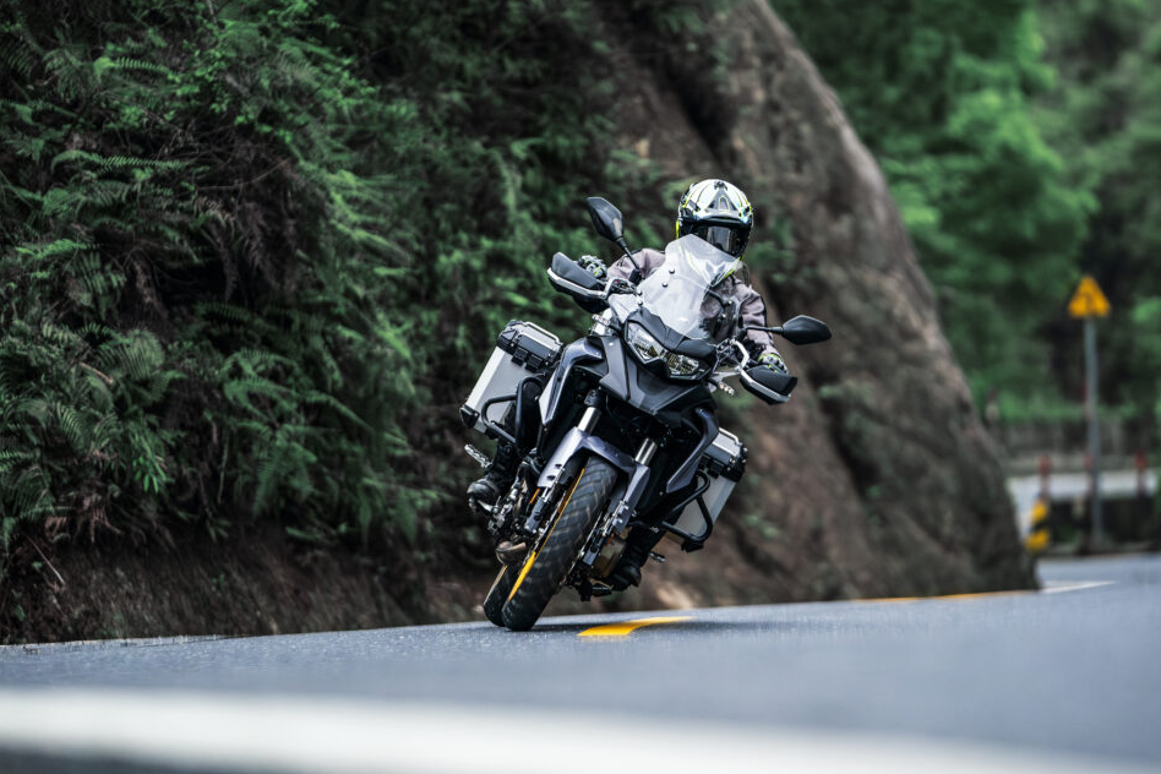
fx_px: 6965
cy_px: 385
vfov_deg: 6.4
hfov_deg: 9.5
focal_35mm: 216
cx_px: 611
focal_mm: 200
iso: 800
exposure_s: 1/1000
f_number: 2.8
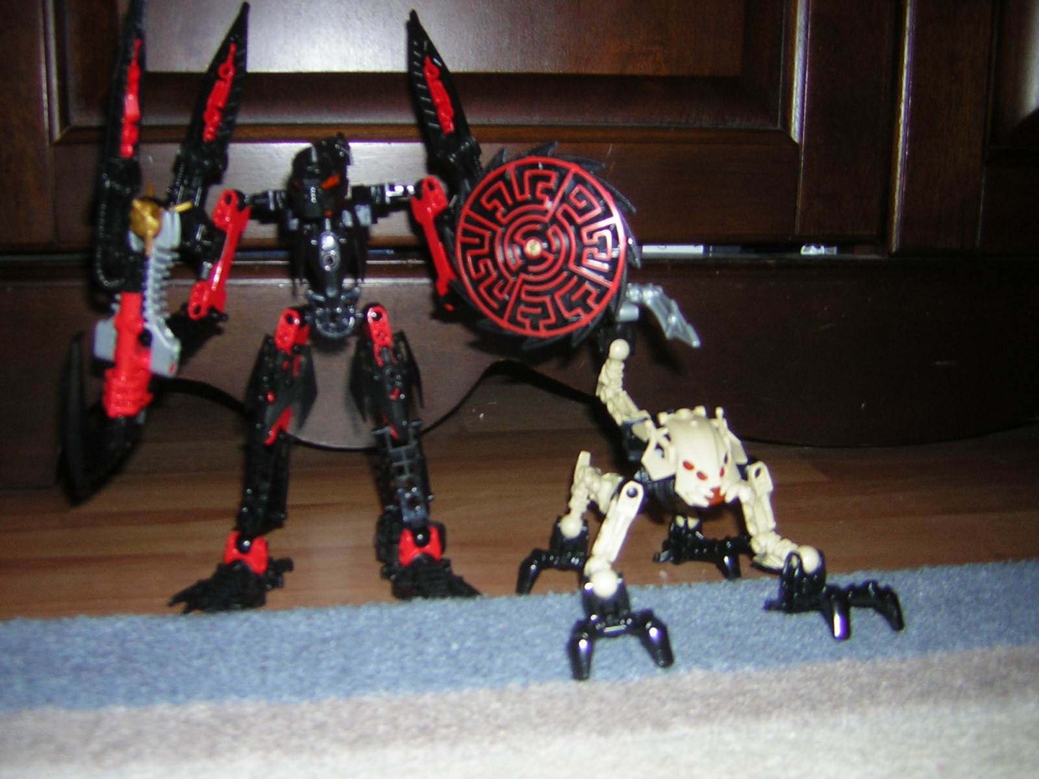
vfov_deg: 39.7
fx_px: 1081
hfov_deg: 51.4
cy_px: 390
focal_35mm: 36
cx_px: 520
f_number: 2.6
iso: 50
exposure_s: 1/60.1
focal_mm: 4.7
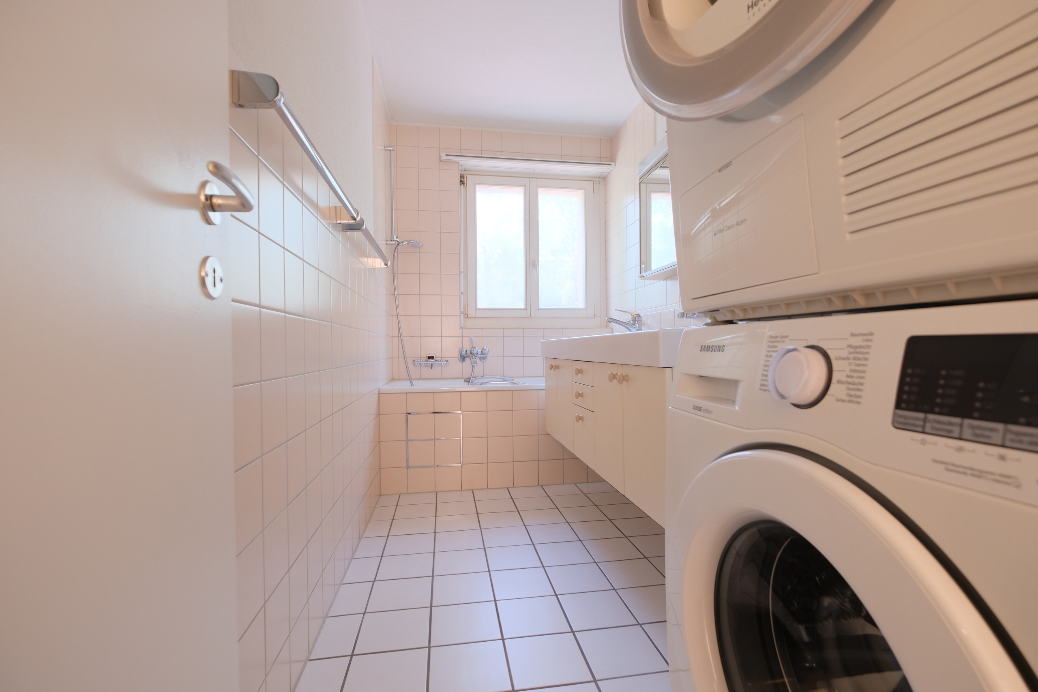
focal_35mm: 15
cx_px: 519
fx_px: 432
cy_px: 346
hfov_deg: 100.4
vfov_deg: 77.3
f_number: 4
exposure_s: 1/15
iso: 400
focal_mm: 10
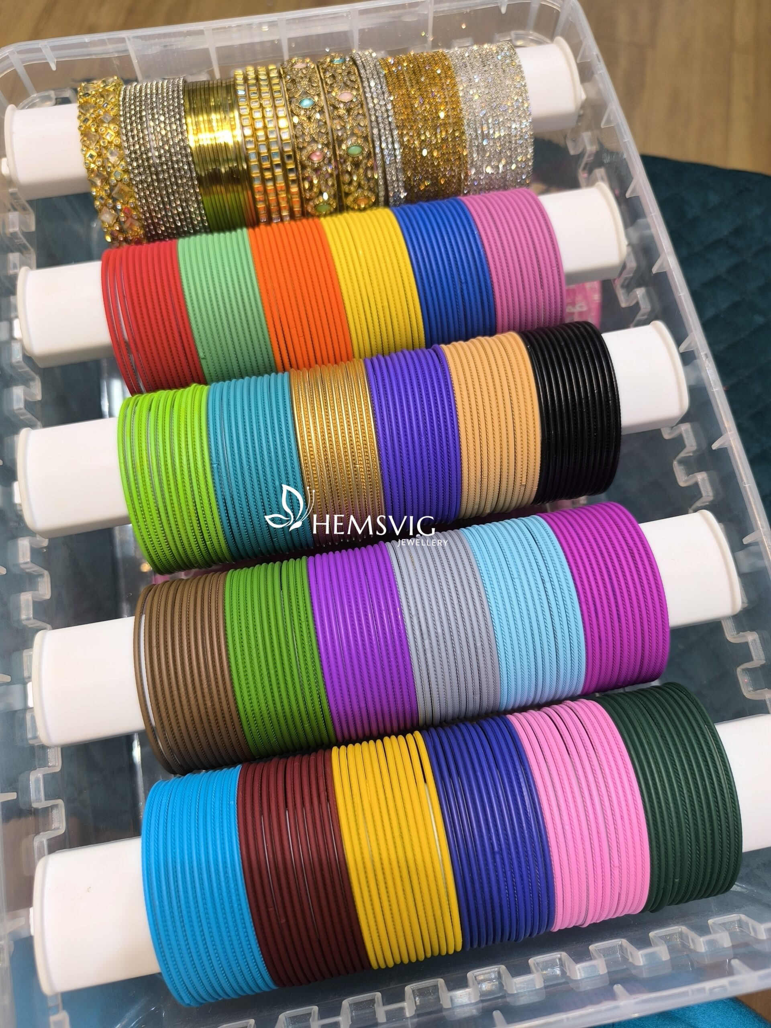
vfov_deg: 73.9
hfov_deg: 58.9
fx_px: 683
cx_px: 386
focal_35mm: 23
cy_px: 514
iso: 125
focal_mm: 6.14
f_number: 1.65
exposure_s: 1/100
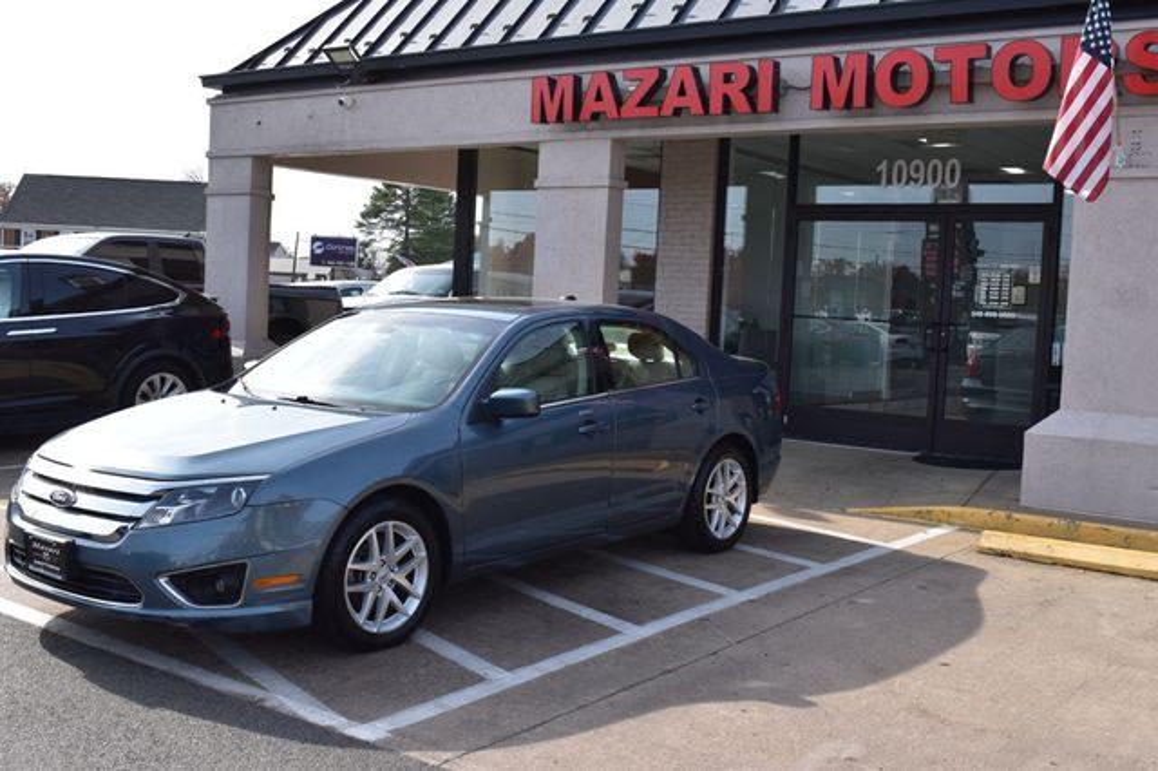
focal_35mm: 40
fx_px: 1302
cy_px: 386
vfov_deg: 33.0
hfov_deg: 47.9
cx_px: 579
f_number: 11
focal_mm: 27
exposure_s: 1/400
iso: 400
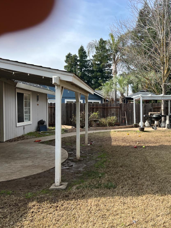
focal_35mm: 35
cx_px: 131
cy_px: 115
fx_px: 230
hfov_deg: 39.5
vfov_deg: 52.6
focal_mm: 5.7
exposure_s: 1/1808
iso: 50
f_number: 1.5
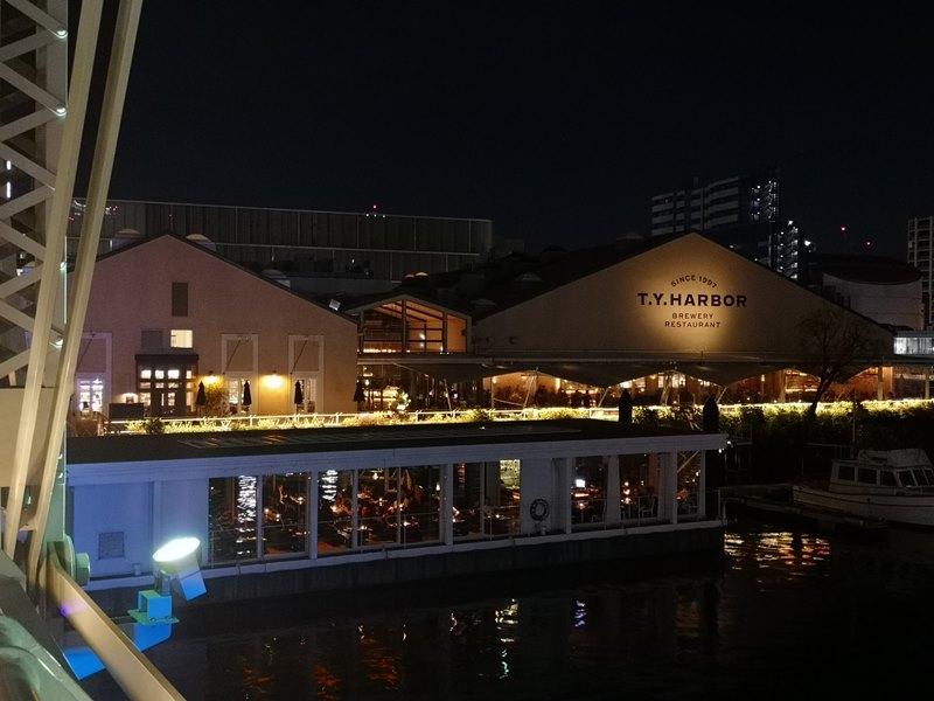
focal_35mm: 39
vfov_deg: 36.8
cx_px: 467
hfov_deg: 47.9
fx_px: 1052
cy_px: 350
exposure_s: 1/16.7
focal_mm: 3.95
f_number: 1.8
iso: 1000
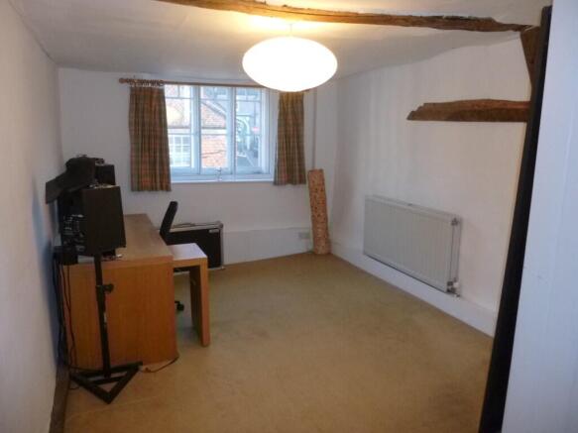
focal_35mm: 25
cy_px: 216
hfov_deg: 69.4
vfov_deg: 54.9
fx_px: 417
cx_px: 289
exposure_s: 1/60
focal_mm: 4.5
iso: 400
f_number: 3.1
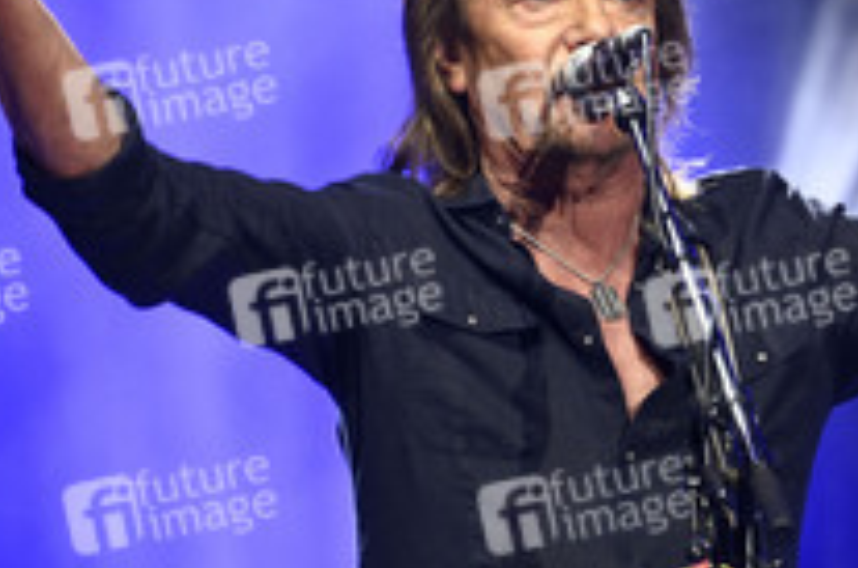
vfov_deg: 2.1
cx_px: 640
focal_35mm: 655
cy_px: 195
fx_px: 15575
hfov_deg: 3.2
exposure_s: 1/200
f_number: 5.6
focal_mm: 300
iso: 2000
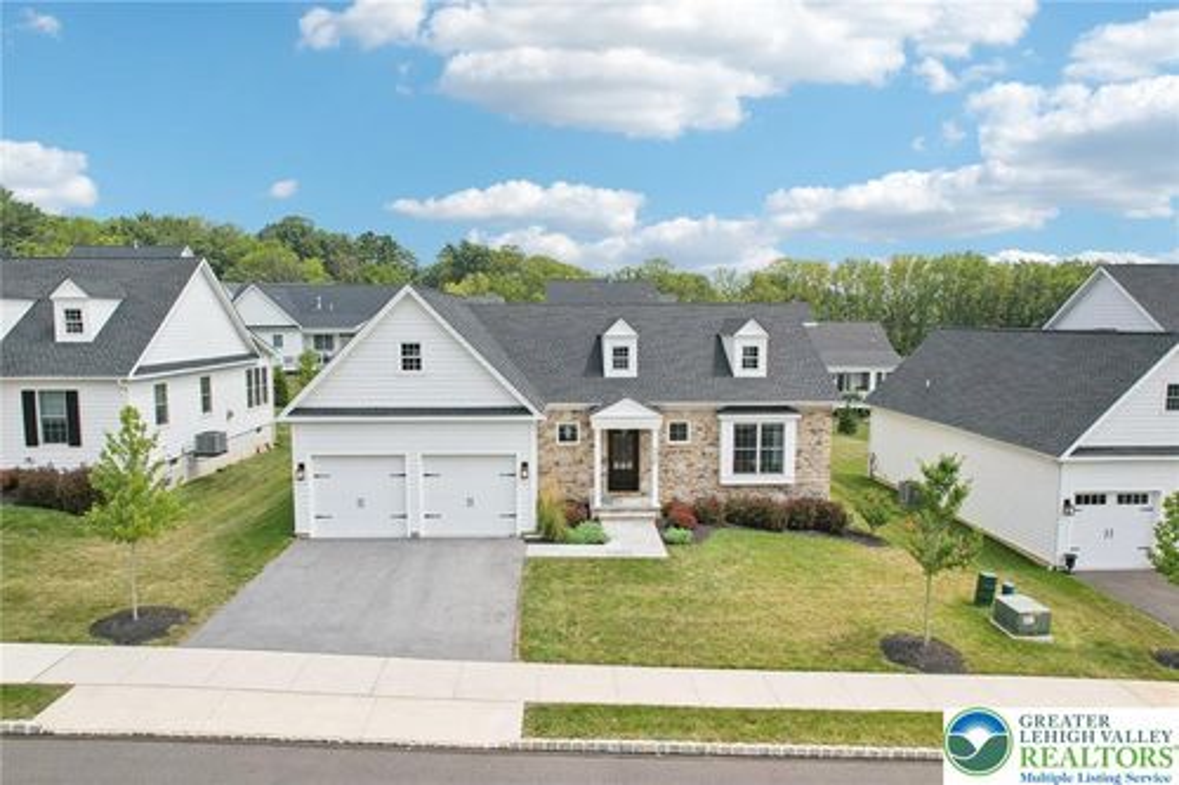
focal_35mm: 22
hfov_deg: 78.6
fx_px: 720
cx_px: 590
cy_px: 392
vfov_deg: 57.2
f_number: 2.8
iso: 120
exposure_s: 1/3000
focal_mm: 8.38
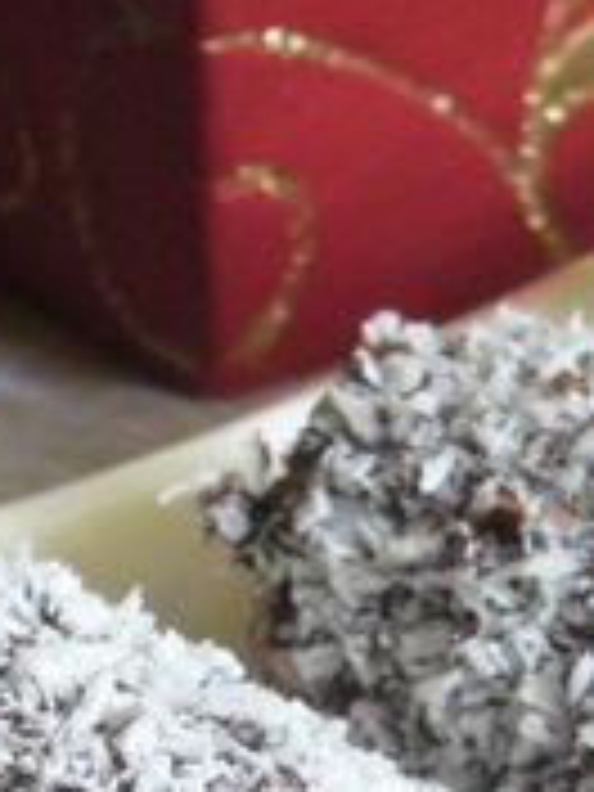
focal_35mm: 204
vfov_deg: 9.6
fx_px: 4667
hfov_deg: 7.3
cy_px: 850
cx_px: 351
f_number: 3.2
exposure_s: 1/40
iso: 200
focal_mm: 7.5
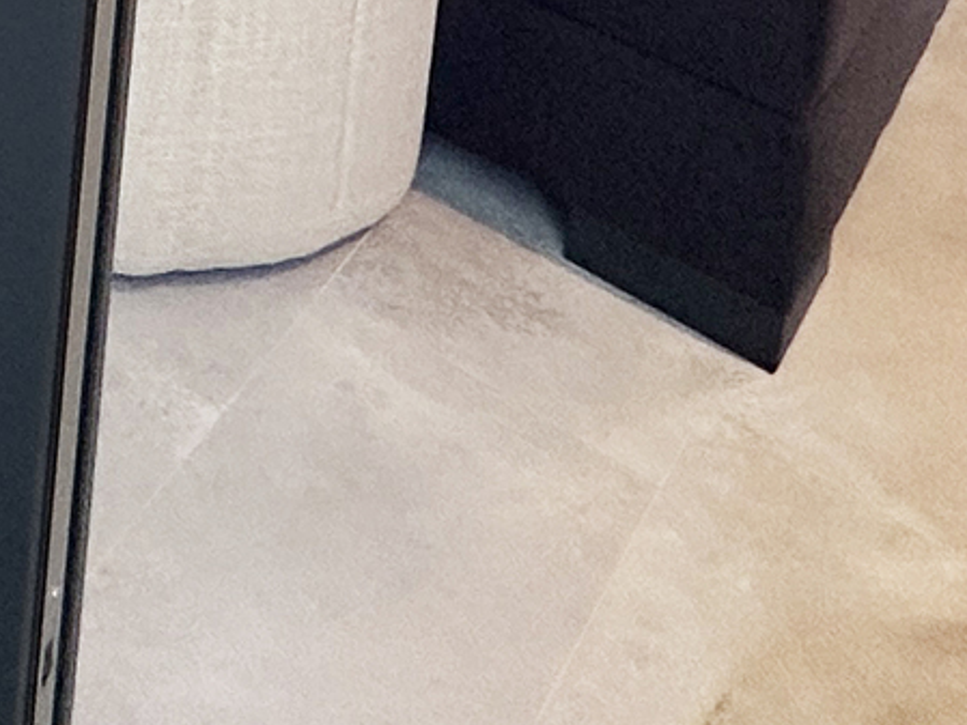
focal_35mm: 78
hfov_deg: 21.2
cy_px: -1146
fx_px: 2180
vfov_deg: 12.9
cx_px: -478
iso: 100
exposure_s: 1/104
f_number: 2.2
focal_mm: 2.22
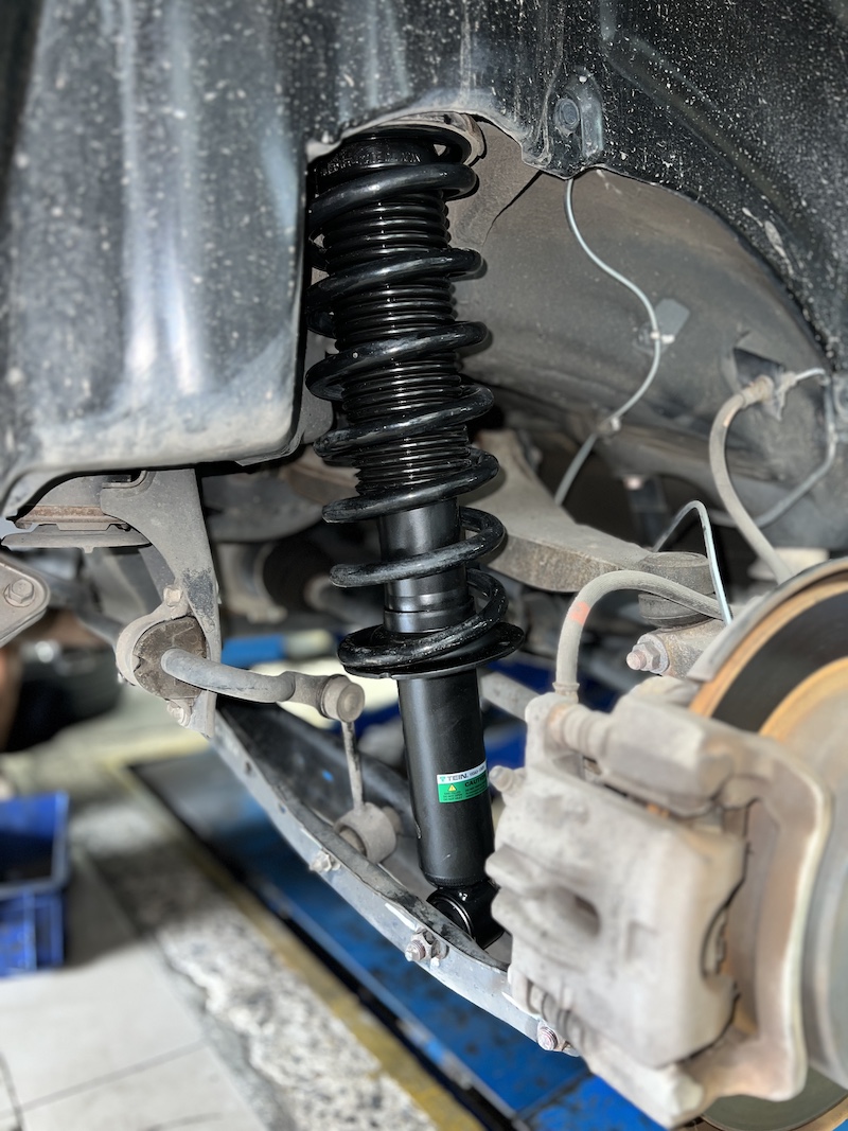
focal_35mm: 26
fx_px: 849
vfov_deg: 67.3
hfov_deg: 53.1
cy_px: 566
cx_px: 424
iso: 50
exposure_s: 1/17
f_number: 1.5
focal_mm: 5.7
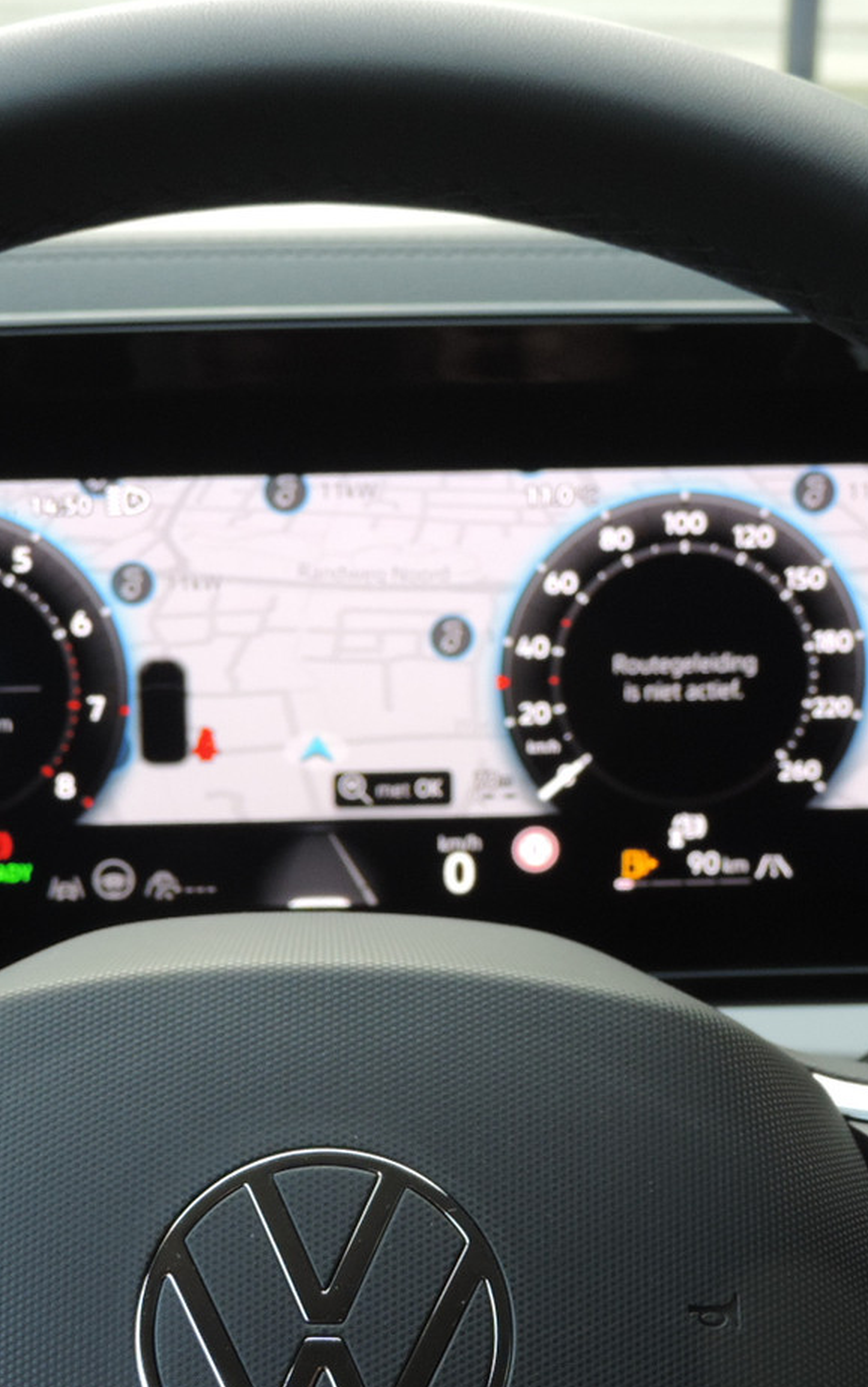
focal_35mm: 71
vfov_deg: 29.0
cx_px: 360
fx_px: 2686
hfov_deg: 18.3
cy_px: 742
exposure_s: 1/50
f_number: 3.4
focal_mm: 7.6
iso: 220
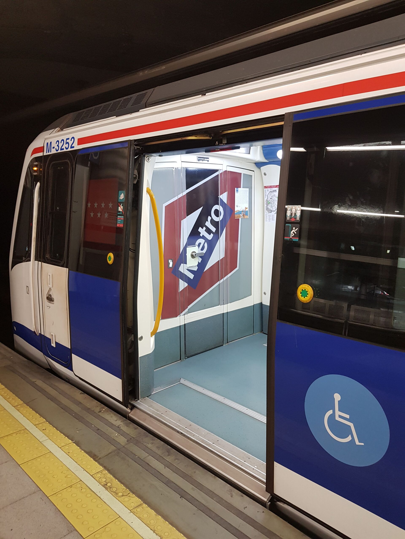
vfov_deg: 67.3
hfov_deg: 53.1
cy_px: 270
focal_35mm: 26
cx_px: 202
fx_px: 406
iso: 160
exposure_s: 1/50
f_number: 1.7
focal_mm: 4.2
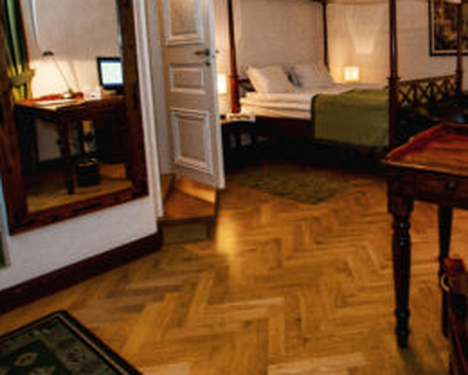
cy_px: 103
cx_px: 346
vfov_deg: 51.4
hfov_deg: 60.9
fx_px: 374
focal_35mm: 27
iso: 200
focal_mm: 10
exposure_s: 1/15
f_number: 3.5
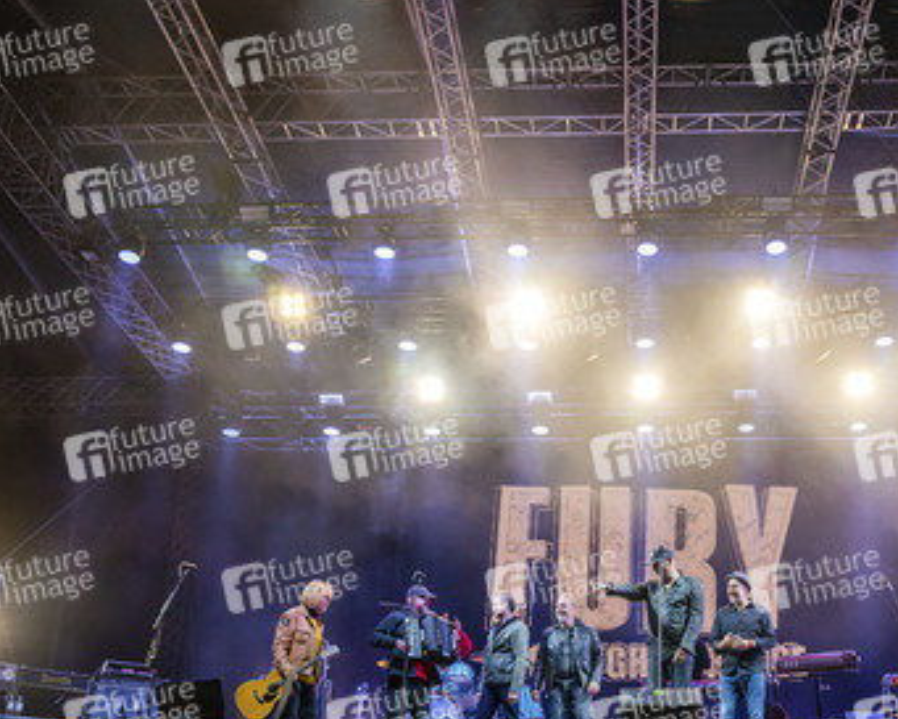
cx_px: 589
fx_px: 824
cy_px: 385
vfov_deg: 47.1
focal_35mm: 31
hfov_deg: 56.1
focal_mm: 25
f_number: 7.1
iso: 1250
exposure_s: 1/320
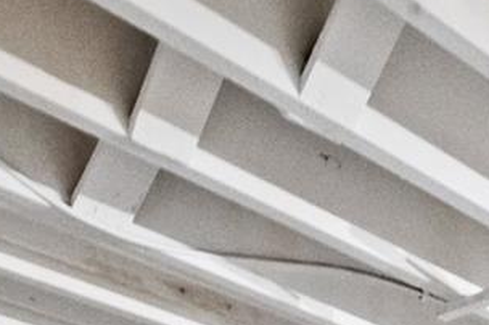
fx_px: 1072
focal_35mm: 79
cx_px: 701
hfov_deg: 22.0
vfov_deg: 13.3
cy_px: 755
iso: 1600
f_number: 8
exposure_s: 1/4
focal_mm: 10
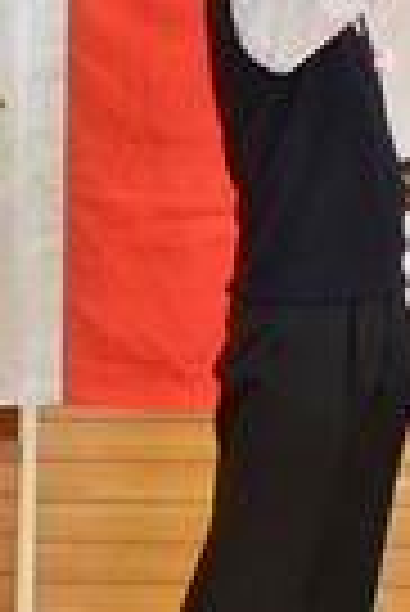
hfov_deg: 10.0
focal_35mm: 132
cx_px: -243
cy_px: 277
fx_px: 2249
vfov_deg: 15.5
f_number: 7.1
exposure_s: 1/200
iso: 2000
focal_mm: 24
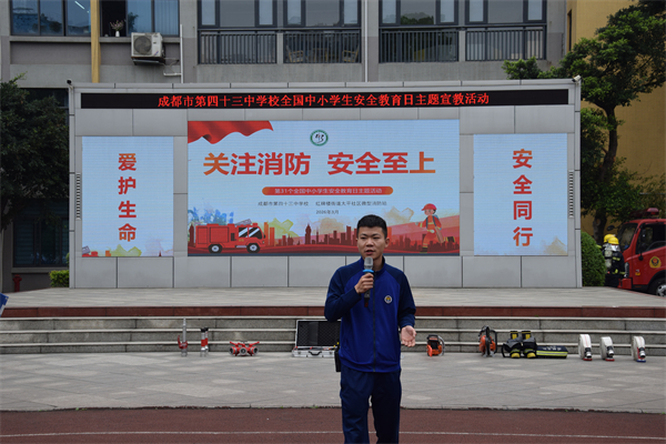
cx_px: 333
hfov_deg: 33.4
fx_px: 1110
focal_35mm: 60
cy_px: 222
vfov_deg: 22.6
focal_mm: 40
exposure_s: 1/250
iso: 160
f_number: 8
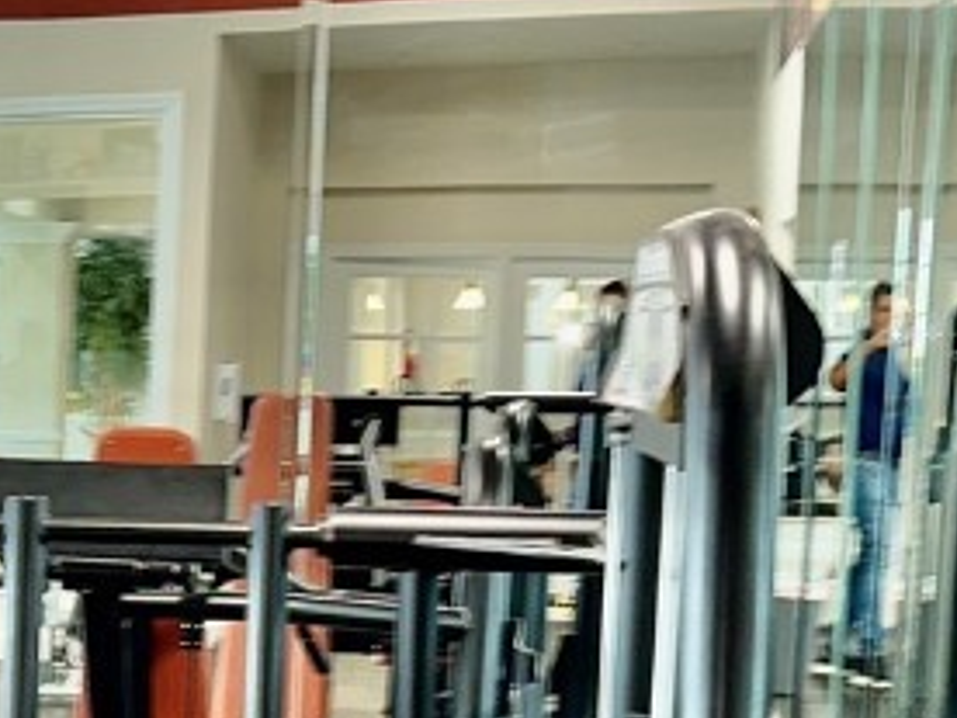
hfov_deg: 20.8
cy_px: 739
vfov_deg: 16.2
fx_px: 2461
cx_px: -142
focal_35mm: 89
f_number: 1.78
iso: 50
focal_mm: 6.86
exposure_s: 1/25
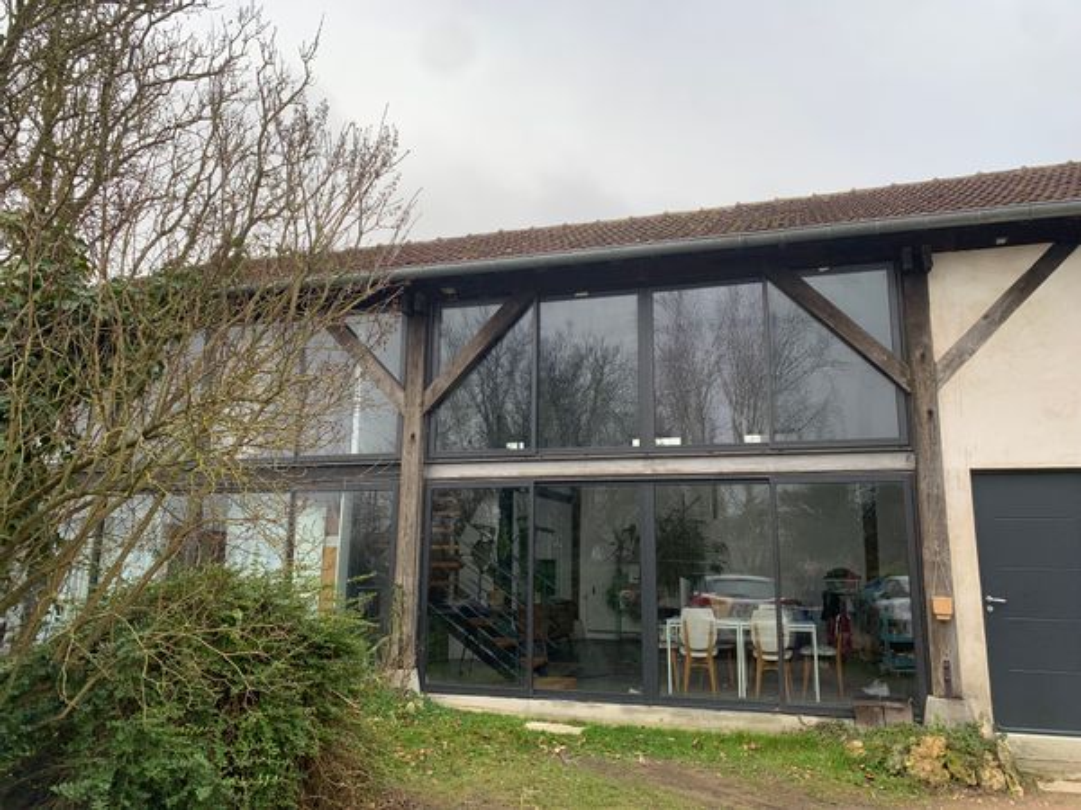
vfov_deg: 53.1
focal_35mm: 26
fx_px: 812
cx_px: 540
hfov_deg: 67.3
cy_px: 405
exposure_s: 1/222
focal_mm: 4.25
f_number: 1.8
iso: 25
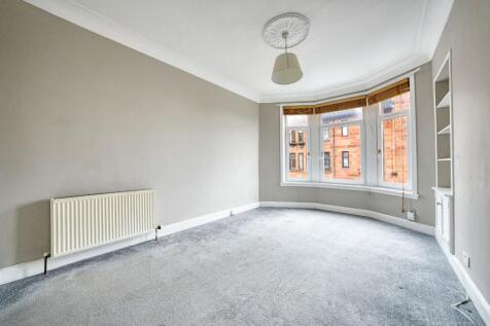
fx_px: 163
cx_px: 245
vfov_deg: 90.0
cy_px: 163
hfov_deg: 112.6
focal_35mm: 12
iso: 200
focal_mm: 12
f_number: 3.5
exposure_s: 1/50
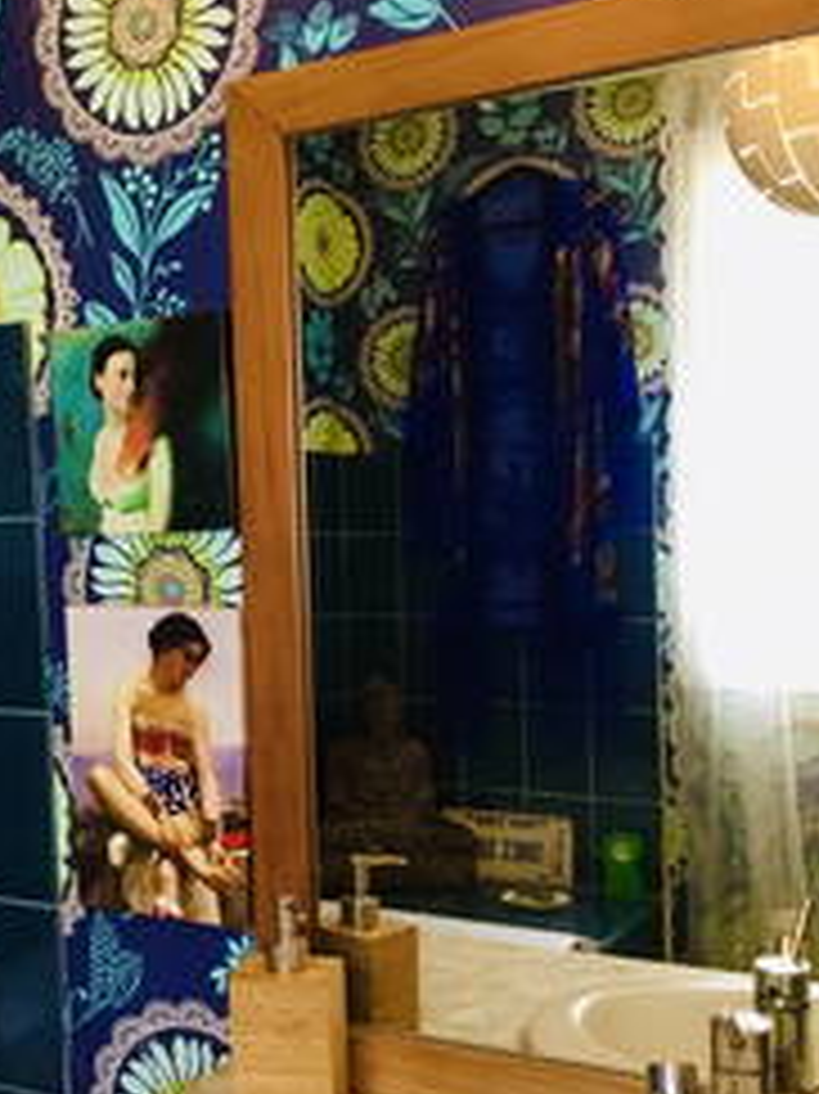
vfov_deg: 41.3
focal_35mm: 46
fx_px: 1452
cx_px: 202
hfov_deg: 30.9
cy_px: 536
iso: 200
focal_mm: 3.3
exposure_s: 1/33
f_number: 2.4
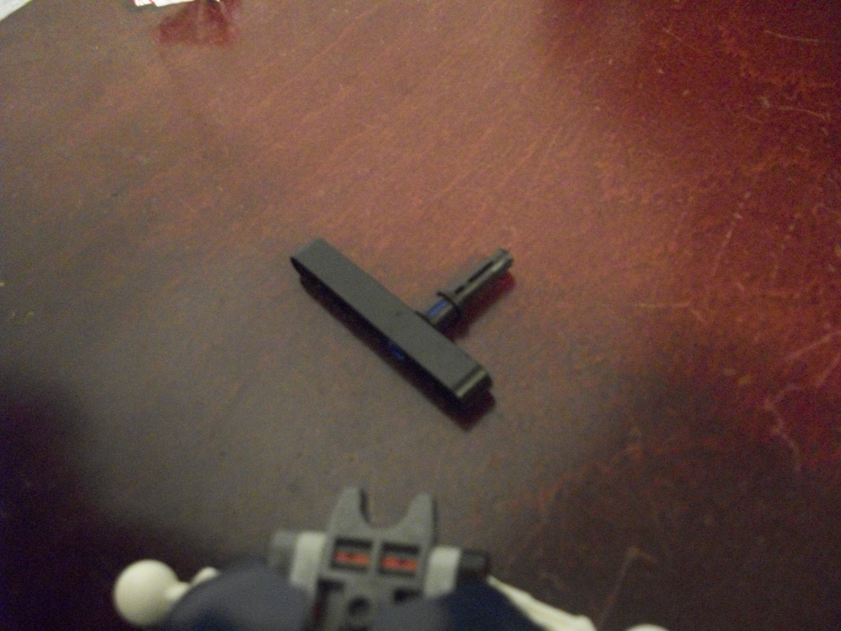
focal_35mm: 32
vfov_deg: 44.2
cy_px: 316
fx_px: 777
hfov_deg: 56.8
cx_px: 420
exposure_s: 1/8
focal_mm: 5.7
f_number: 2.9
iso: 640
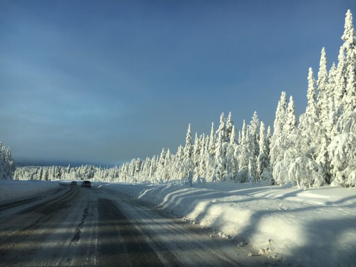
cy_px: 134
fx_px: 298
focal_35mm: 29
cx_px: 178
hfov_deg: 61.7
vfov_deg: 48.2
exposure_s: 1/1876
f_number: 2.2
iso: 25
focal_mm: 4.15
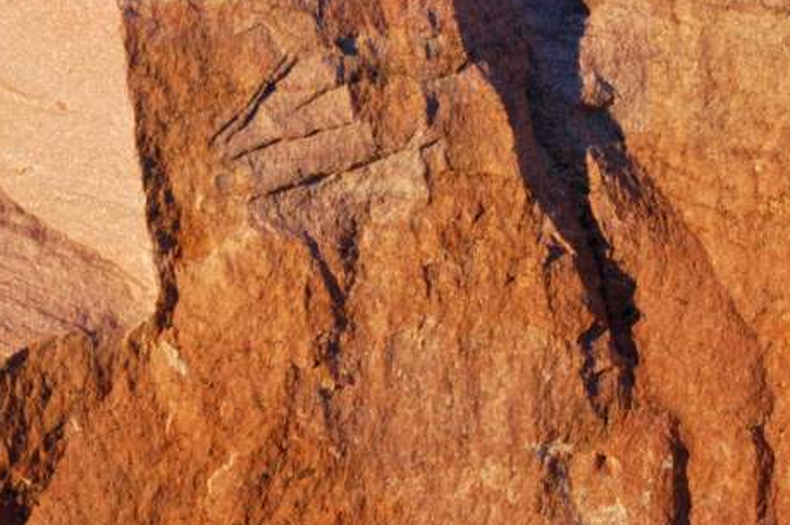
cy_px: 222
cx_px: 293
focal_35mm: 153
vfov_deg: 8.9
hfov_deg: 13.4
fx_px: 3354
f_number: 5
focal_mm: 52
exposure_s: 1/800
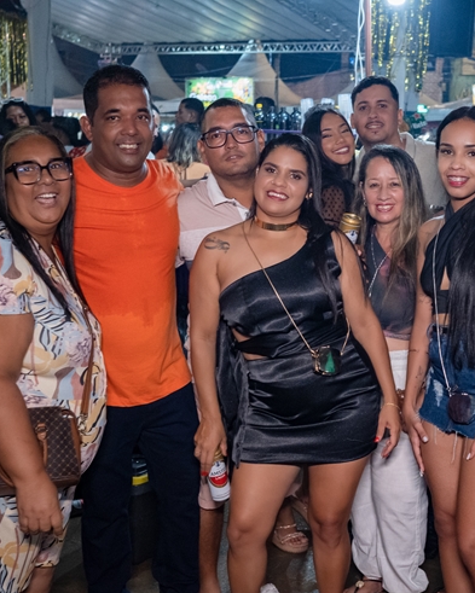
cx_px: 362
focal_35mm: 51
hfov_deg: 29.2
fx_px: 896
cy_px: 296
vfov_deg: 36.6
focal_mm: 24
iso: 2500
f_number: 3.2
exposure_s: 1/250
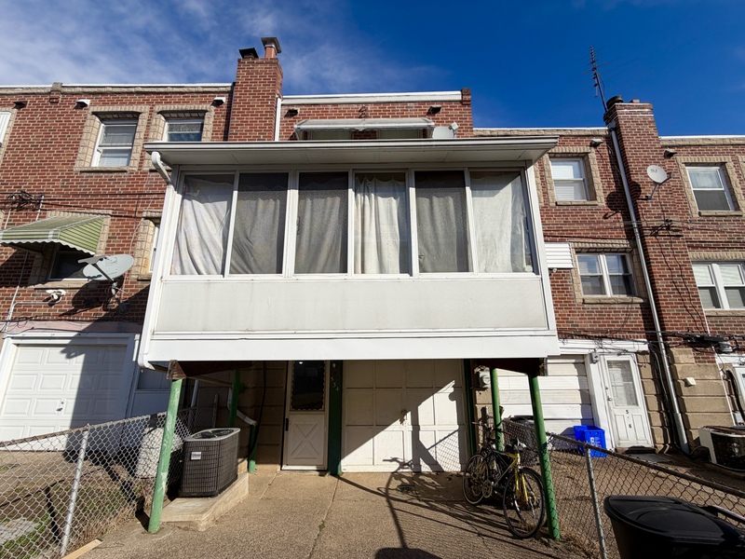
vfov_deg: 85.7
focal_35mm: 14
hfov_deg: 102.1
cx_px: 372
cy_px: 280
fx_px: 301
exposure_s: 1/1368
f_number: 2.2
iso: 20
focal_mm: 2.22
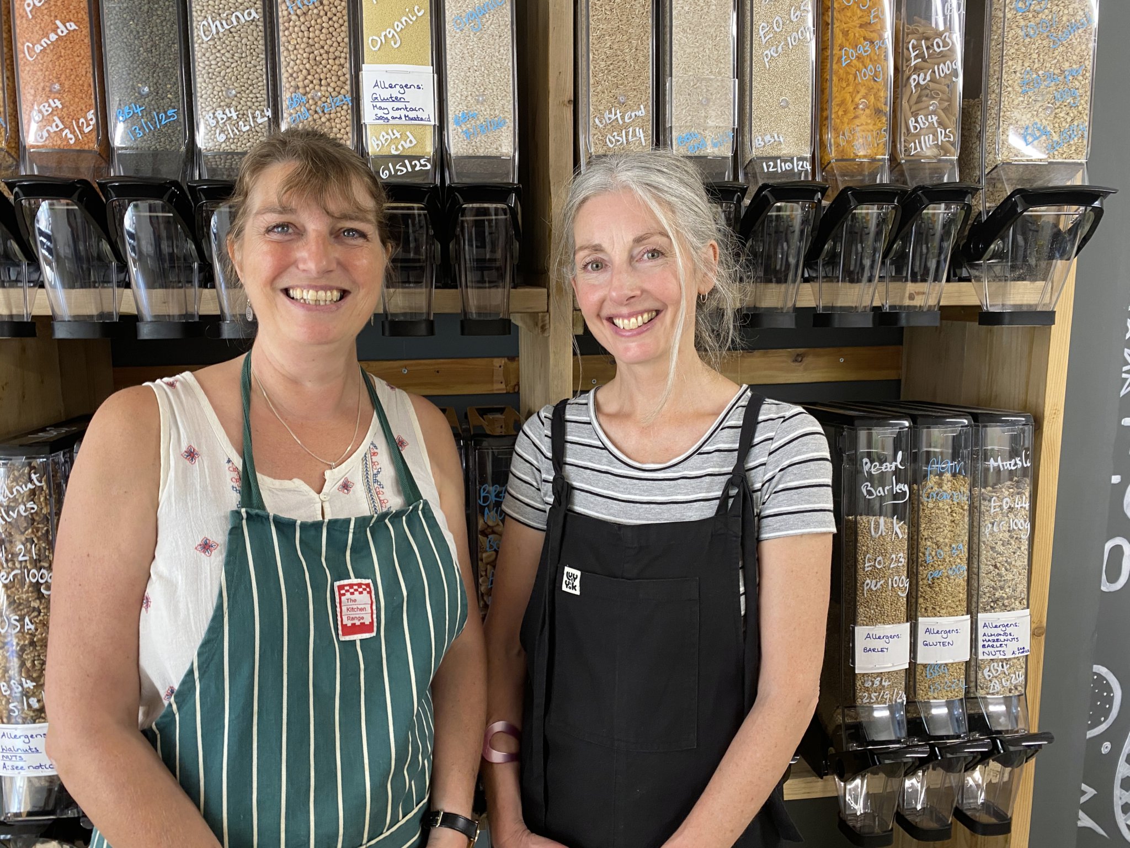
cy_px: 424
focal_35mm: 26
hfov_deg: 67.3
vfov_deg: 53.1
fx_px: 849
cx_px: 565
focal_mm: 4.25
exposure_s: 1/50
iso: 100
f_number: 1.8
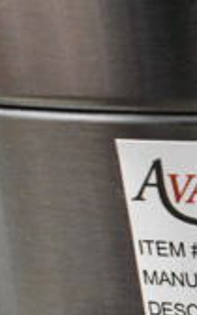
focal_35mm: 100
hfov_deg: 10.7
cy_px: 262
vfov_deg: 20.5
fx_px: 859
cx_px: 503
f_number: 7.1
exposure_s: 1/200
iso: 6400
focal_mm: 18
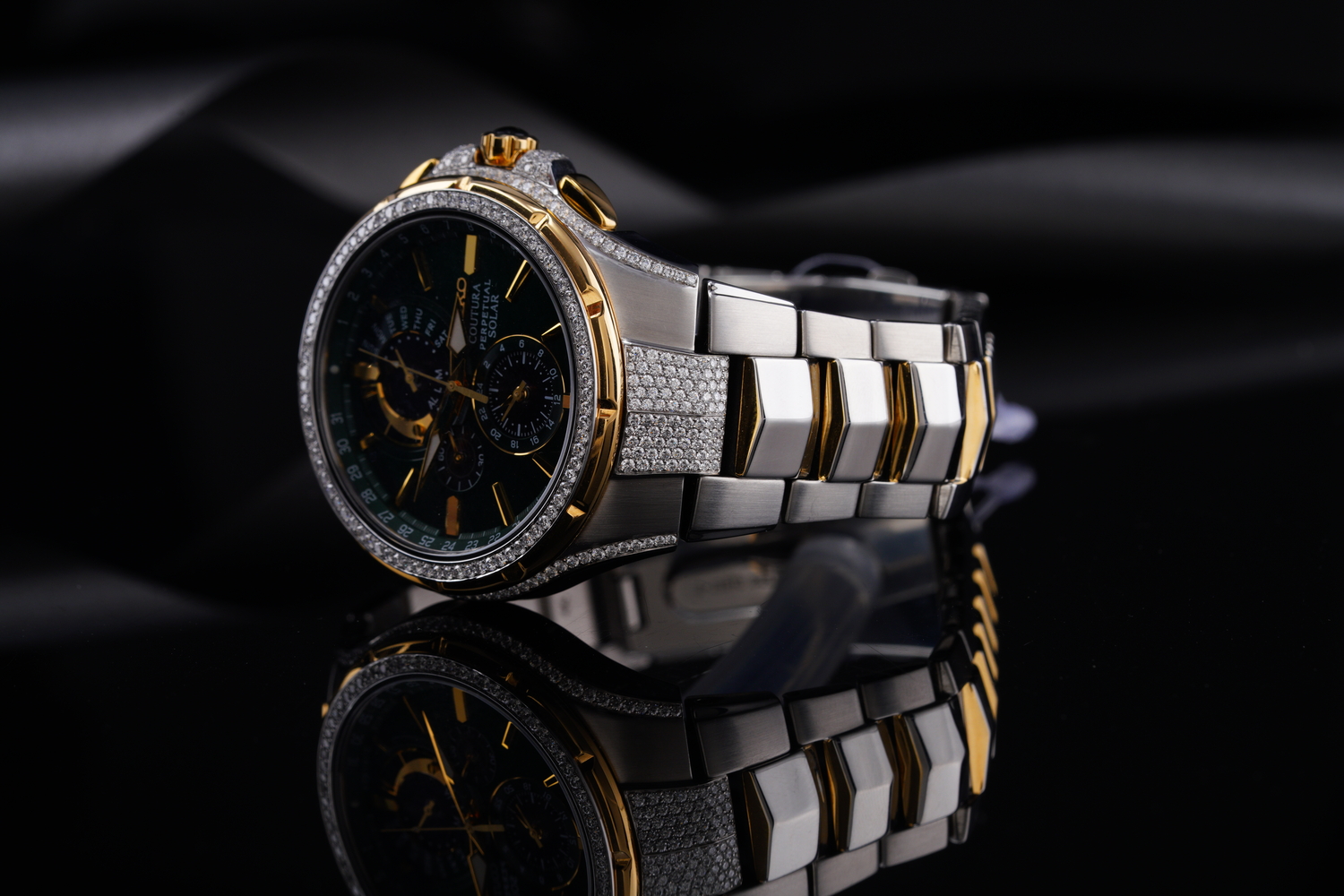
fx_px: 3360
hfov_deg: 22.6
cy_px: 448
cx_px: 672
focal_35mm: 90
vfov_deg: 15.2
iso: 250
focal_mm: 90
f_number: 11
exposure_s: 1/125
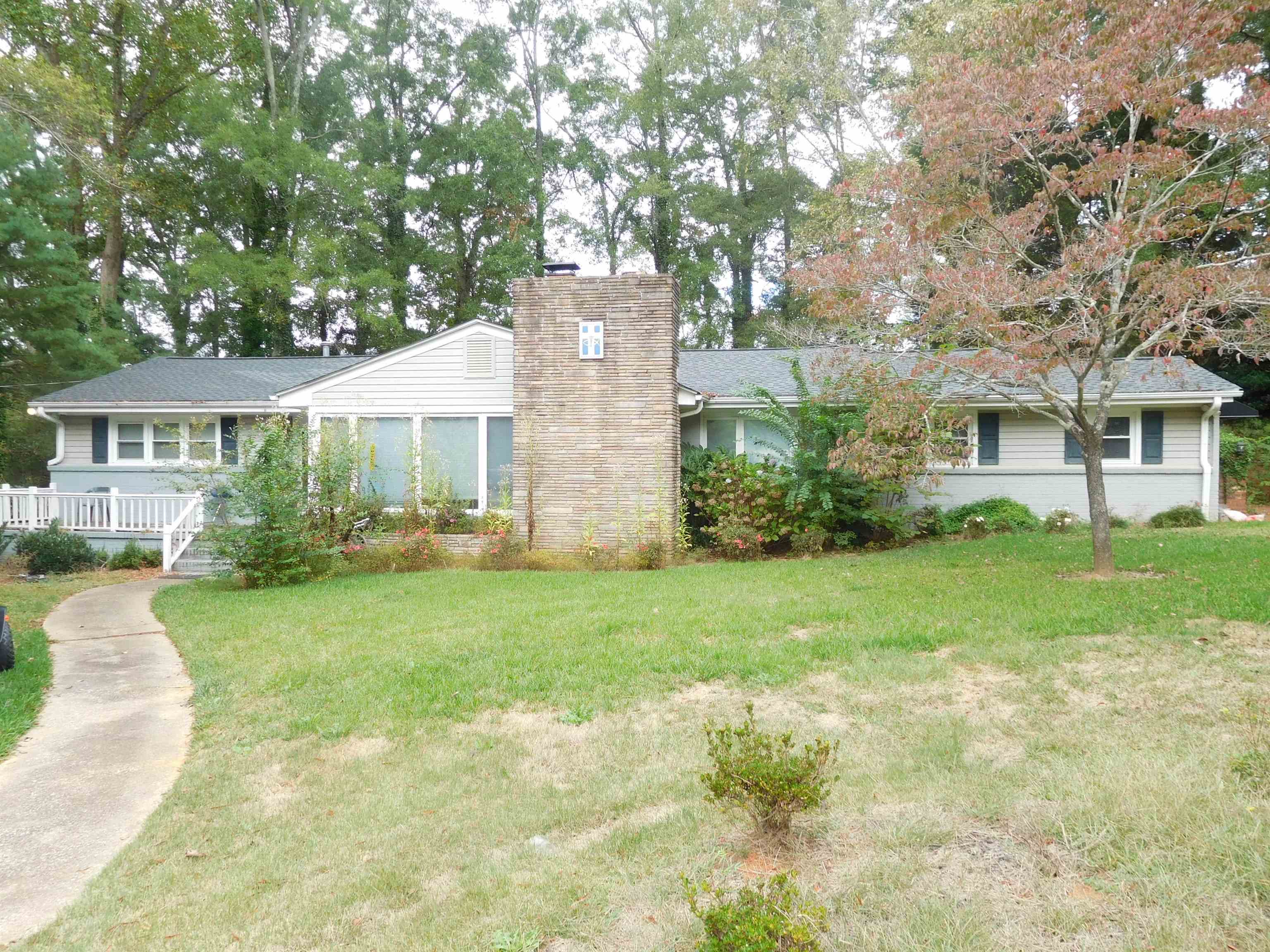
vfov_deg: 54.9
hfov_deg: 69.4
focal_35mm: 25
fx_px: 917
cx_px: 635
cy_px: 476
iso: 125
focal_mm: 4.5
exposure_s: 1/125
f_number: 3.4
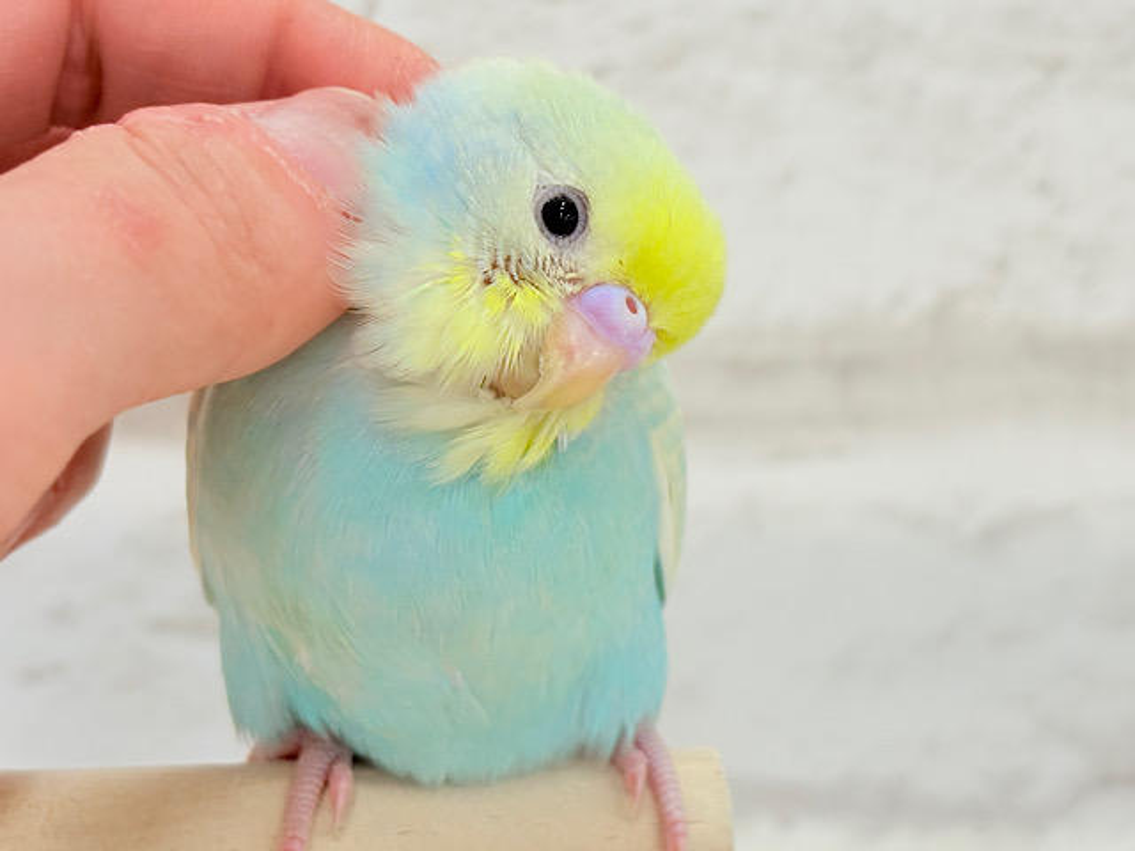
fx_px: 1705
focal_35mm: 52
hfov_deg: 36.8
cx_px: 568
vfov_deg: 28.0
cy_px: 426
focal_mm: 5.96
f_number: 1.6
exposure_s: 1/100
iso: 80
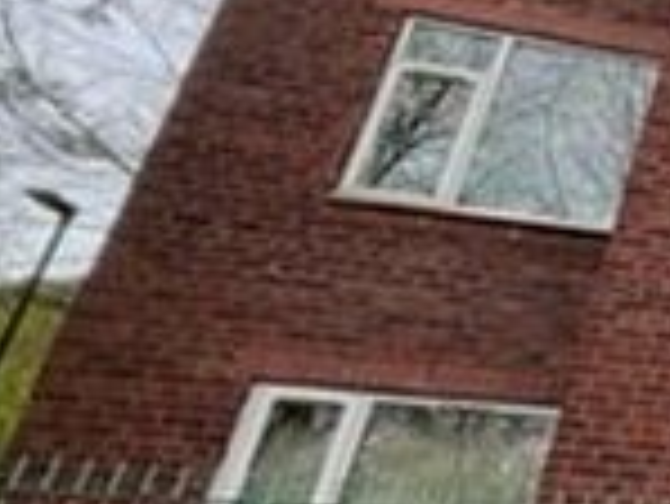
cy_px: 326
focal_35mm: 61
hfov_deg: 16.9
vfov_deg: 24.0
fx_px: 1182
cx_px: 1484
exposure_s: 1/220
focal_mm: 1.57
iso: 32
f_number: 1.8
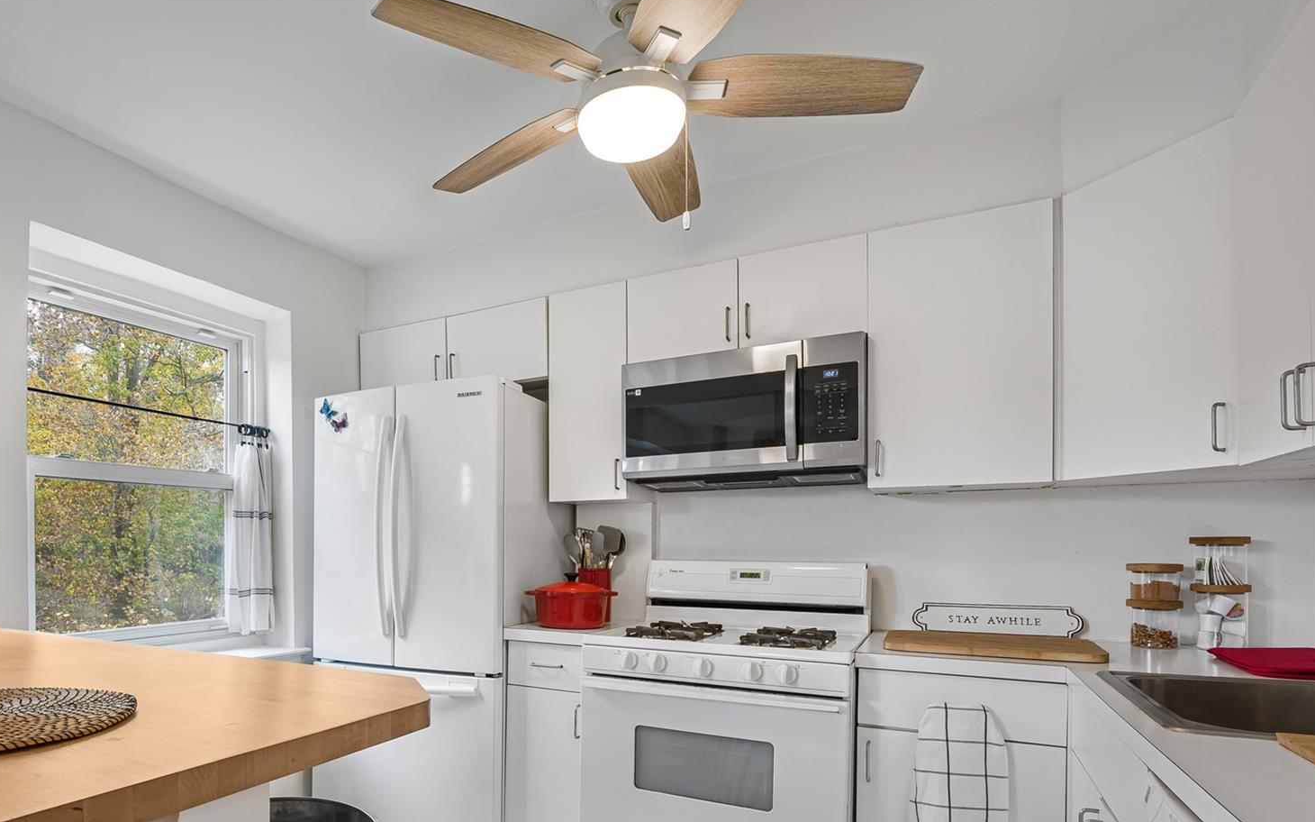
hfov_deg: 83.1
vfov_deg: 58.1
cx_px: 477
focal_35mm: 20
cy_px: 557
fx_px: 717
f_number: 11
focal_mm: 14
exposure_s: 1/4
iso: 320
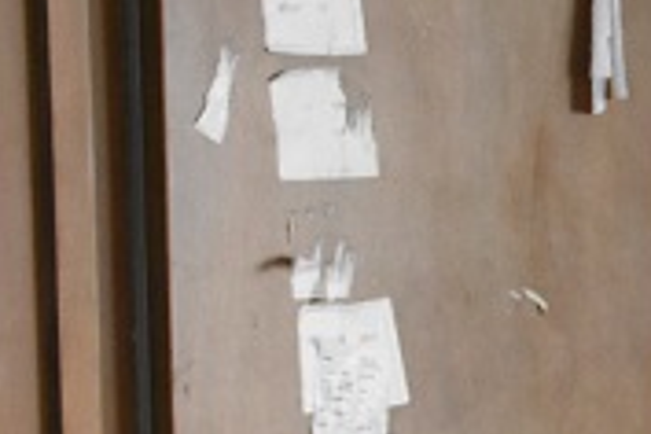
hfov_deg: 9.3
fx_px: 3717
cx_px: 1350
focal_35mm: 206
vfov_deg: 6.6
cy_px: 747
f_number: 7.1
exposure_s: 1/250
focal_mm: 27
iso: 3200
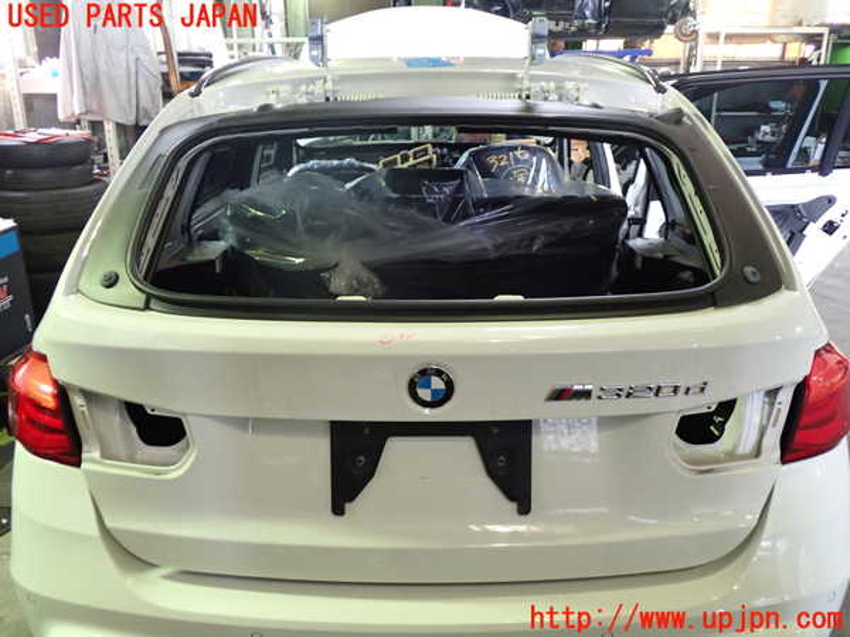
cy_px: 318
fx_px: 737
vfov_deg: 46.8
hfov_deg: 60.0
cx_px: 425
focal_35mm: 30
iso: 320
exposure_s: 1/30
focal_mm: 5.4
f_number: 2.3
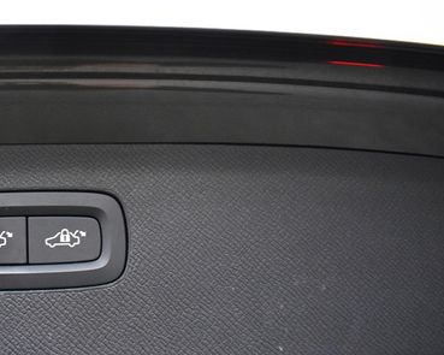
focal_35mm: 44
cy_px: 208
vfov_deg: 34.1
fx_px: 578
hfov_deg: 40.0
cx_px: 77
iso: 800
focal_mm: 18
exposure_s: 1/250
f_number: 3.5
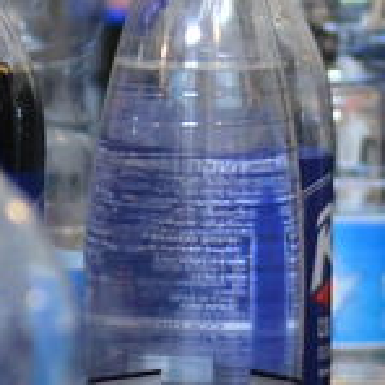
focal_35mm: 578
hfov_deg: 3.0
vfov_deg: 3.0
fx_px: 7273
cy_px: -269
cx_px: 169
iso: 800
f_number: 2.8
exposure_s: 1/100
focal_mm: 48
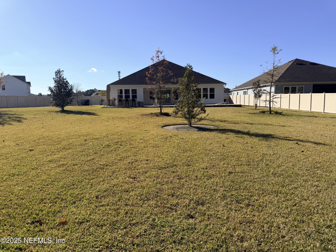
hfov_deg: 71.6
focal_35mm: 24
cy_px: 126
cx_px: 168
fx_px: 233
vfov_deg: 56.8
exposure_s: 1/6711
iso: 80
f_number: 1.78
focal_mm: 6.76
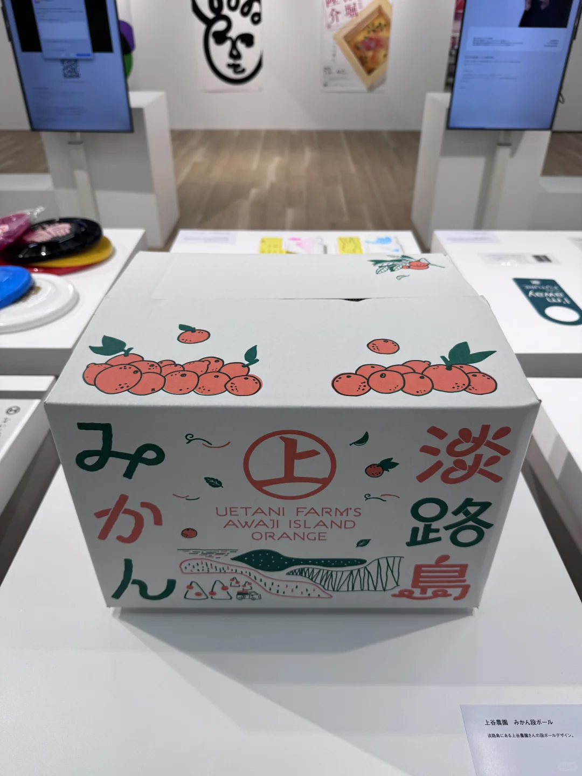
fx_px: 538
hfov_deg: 56.8
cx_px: 291
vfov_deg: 71.6
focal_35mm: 24
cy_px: 388
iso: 80
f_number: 1.78
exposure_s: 1/417
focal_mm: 6.76
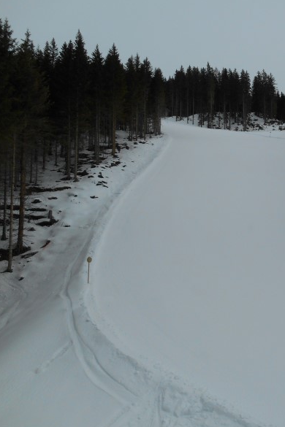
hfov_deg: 32.8
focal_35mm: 37
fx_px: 439
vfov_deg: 51.9
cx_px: 289
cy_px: 216
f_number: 3.4
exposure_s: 1/1600
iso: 80
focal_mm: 4.7
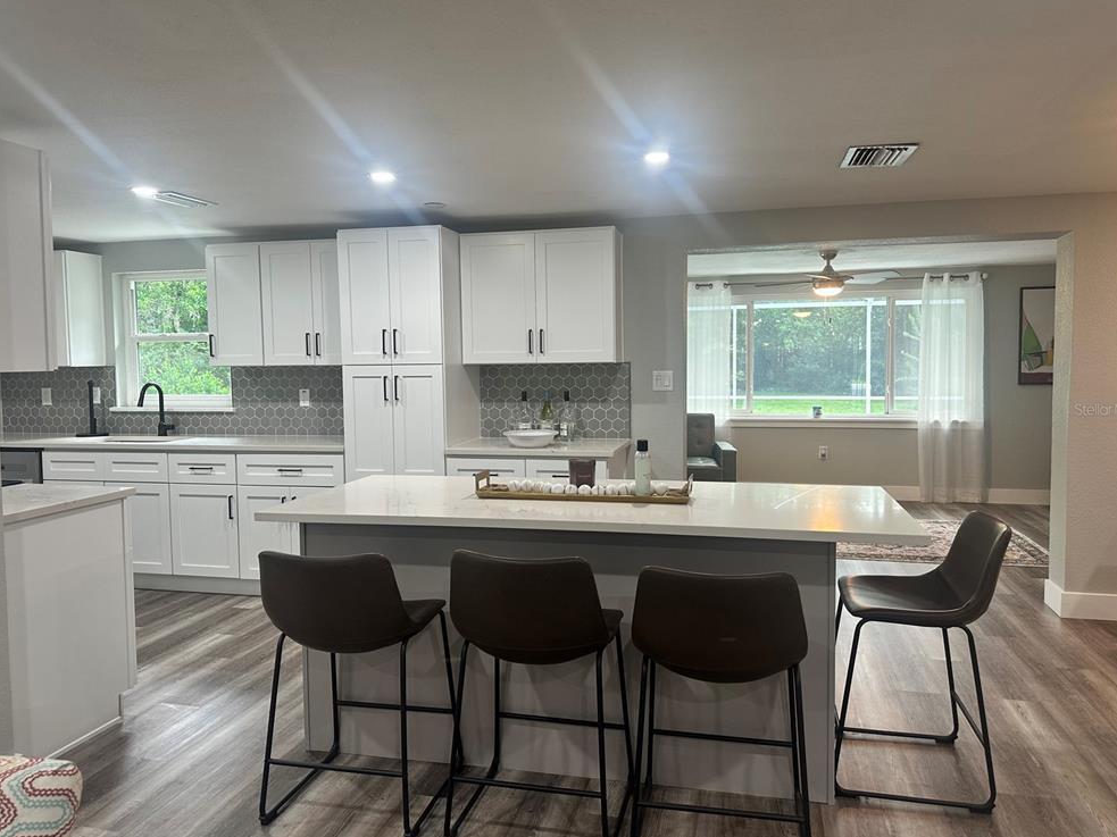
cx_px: 561
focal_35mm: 25
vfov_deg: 54.9
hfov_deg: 69.4
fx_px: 807
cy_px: 409
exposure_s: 1/60
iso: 125
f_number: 1.78
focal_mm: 6.86
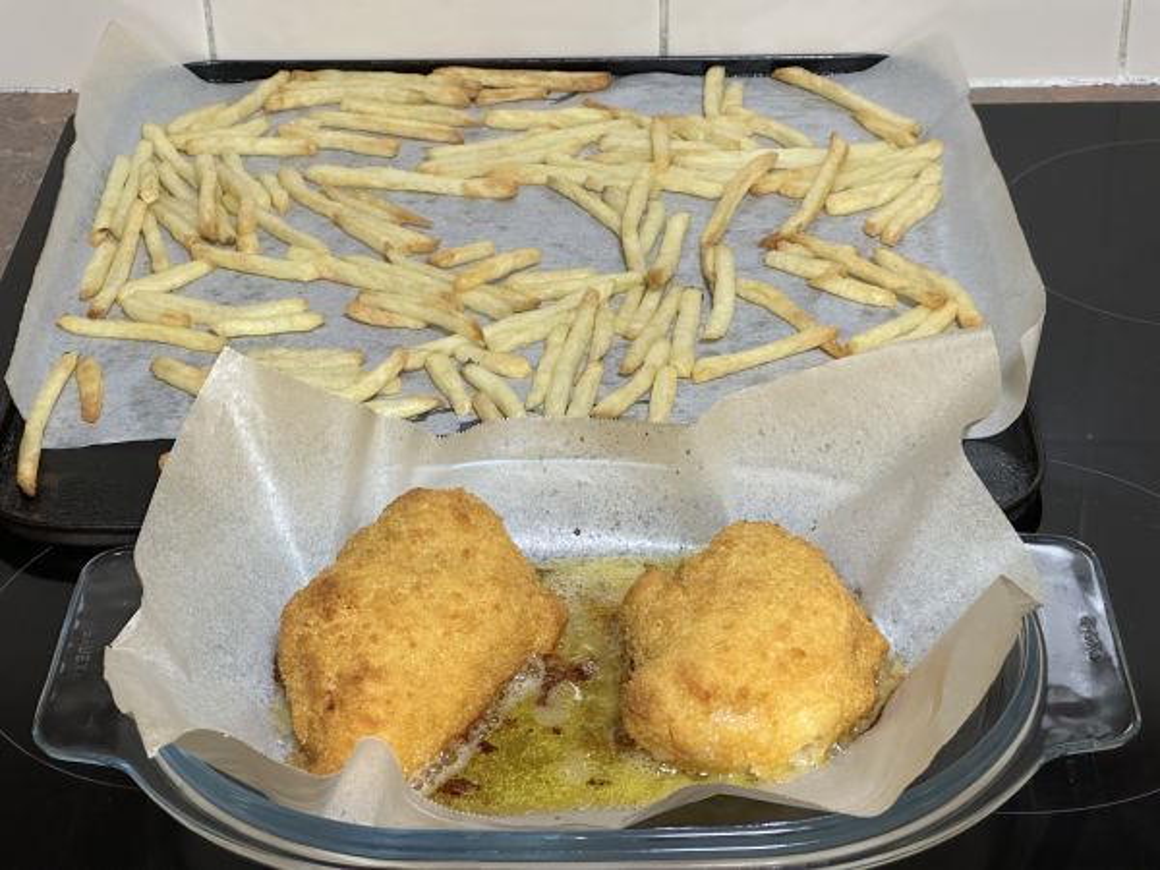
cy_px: 435
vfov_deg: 19.1
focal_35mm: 77
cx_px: 580
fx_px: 2580
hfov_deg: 25.3
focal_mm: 9
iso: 500
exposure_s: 1/34
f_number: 2.8
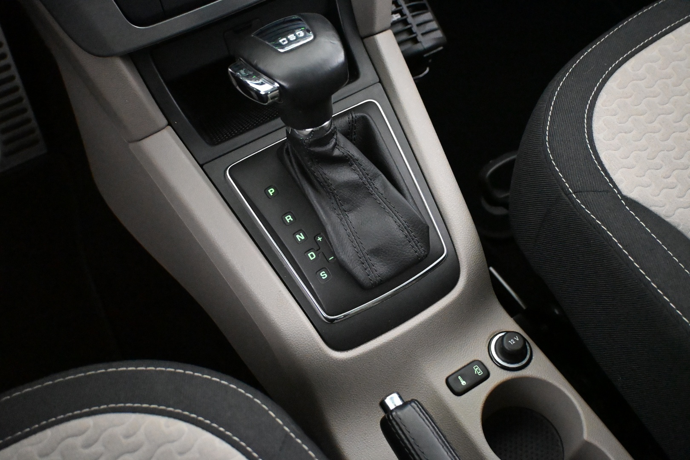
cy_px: 230
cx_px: 345
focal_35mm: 39
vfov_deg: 34.2
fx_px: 747
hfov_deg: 49.6
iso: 12800
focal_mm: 26
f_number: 4.5
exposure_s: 1/60
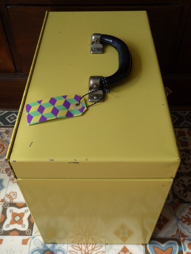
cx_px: 96
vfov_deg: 51.4
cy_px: 127
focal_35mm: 36
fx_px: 265
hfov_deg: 39.7
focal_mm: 6.3
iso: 100
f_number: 3.7
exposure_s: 1/60
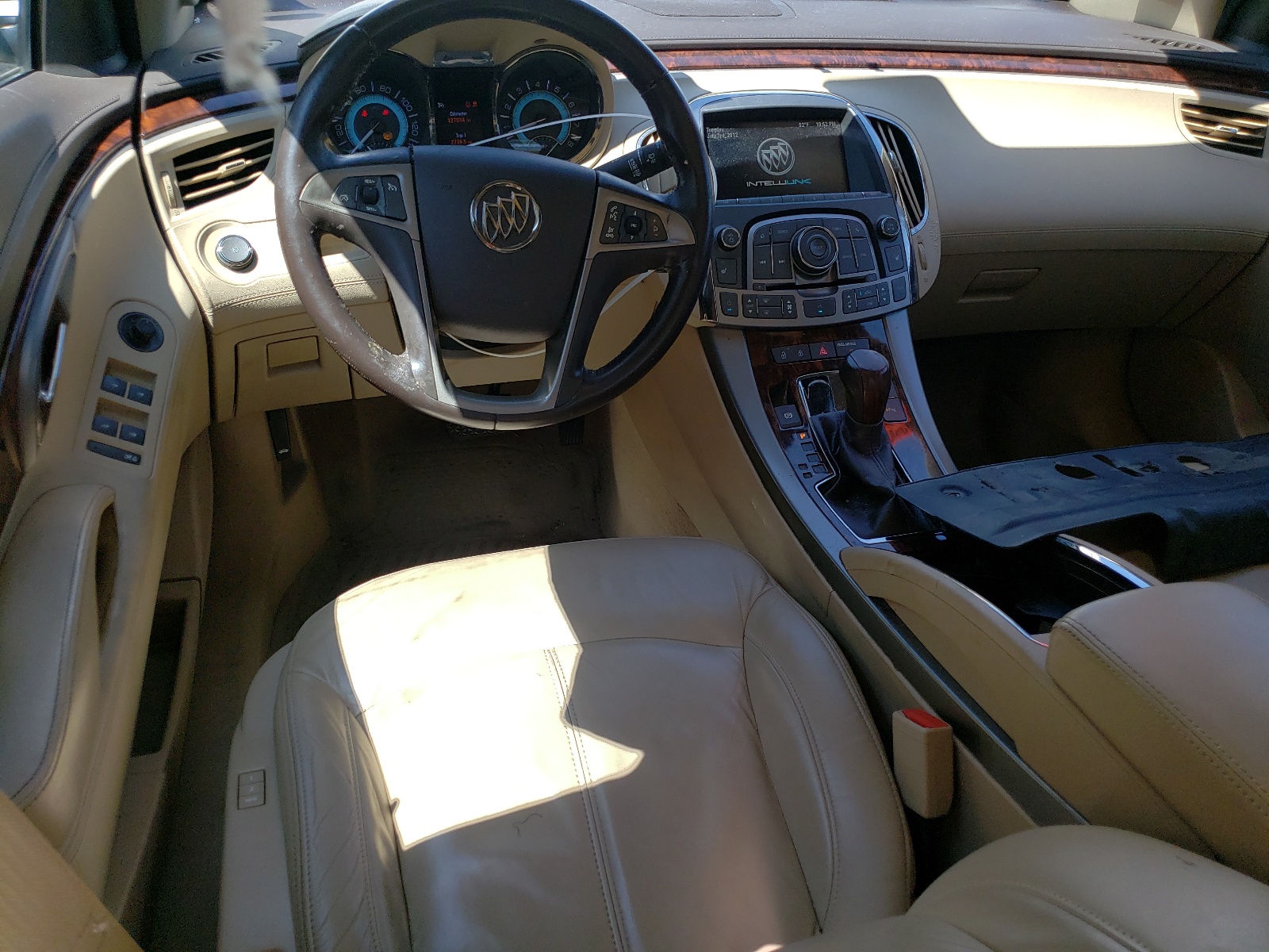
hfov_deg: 67.3
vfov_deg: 53.1
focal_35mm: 26
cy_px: 476
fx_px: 953
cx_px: 634
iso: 50
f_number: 1.5
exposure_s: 1/714
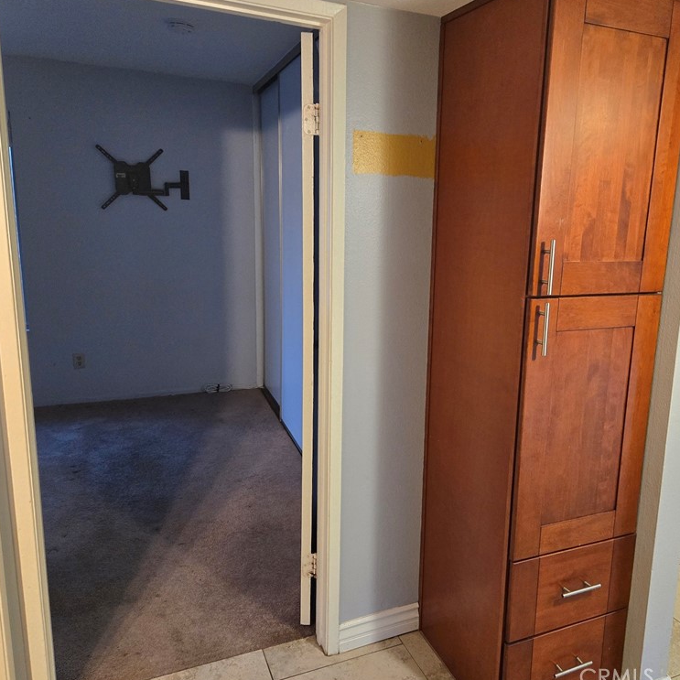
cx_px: 417
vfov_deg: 57.3
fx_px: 622
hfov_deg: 56.7
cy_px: 339
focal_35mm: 28
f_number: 1.8
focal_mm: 5.4
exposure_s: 1/120
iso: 640
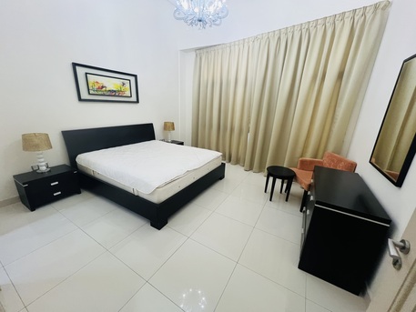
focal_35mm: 13
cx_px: 208
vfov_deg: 89.9
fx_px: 156
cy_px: 156
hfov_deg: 106.2
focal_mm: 1.57
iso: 200
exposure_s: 1/50
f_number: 1.8
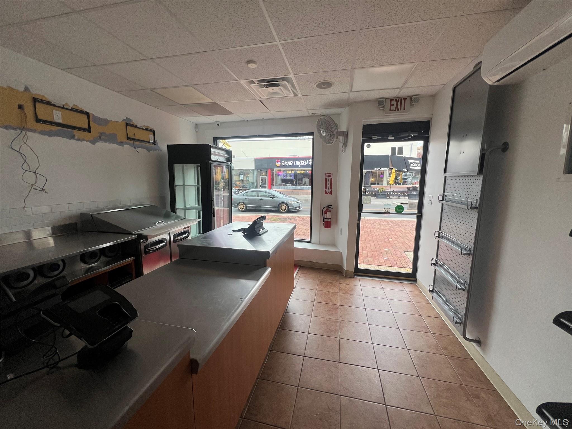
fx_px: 215
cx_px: 286
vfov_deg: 89.9
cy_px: 214
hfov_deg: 106.2
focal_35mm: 13
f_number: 1.8
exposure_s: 1/99
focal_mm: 1.57
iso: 64
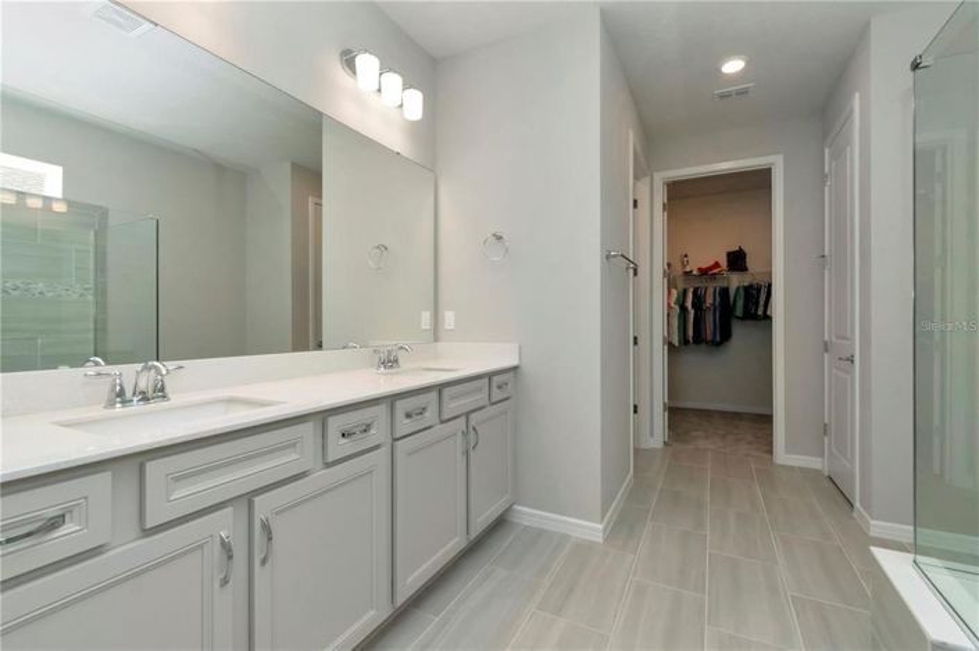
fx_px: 408
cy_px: 326
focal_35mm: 15
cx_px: 490
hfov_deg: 100.4
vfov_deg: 77.2
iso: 800
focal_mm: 10
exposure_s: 1/200
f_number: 9
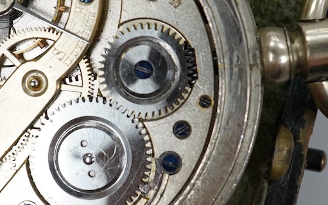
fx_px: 903
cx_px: 129
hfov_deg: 20.6
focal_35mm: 101
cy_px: 78
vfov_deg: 12.9
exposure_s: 1/400
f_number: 8
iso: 2500
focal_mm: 30
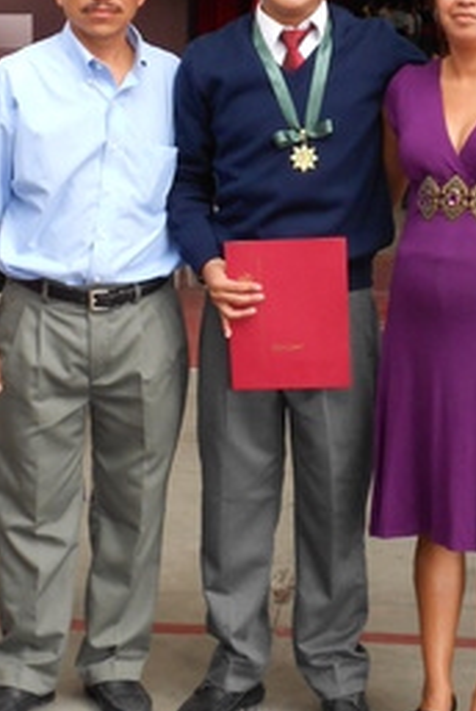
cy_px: 246
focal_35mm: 95
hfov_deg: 14.4
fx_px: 1879
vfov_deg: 21.4
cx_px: 205
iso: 200
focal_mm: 8.8
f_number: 4.5
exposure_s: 1/60
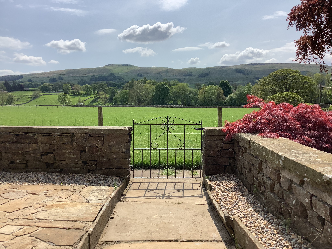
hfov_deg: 58.4
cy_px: 124
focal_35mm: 31
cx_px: 166
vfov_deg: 45.4
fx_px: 297
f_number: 2.4
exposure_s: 1/1988
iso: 25
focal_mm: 3.3
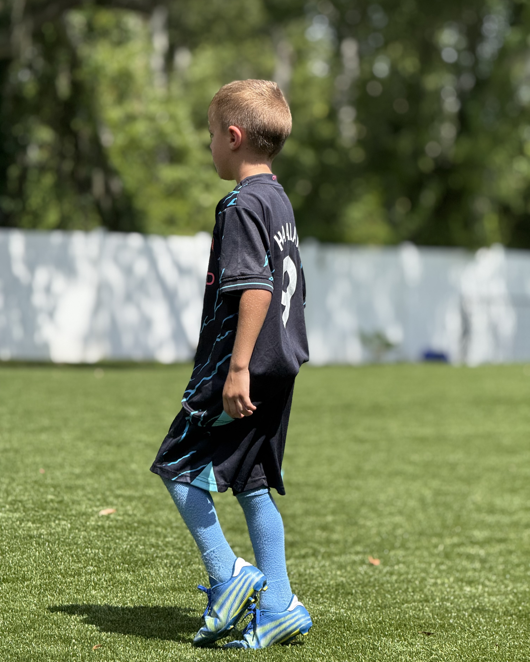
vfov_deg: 15.3
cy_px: 330
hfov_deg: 12.2
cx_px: 266
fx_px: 2470
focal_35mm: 126
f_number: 2.8
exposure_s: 1/914
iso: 50
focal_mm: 15.66
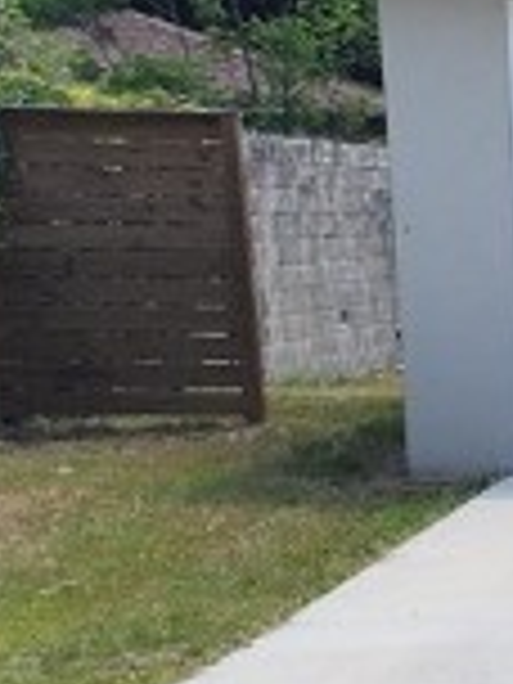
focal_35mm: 155
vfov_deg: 12.6
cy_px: 702
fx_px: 3063
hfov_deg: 7.3
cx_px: 1966
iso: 12
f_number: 1.8
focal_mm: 6.4
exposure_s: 1/1297
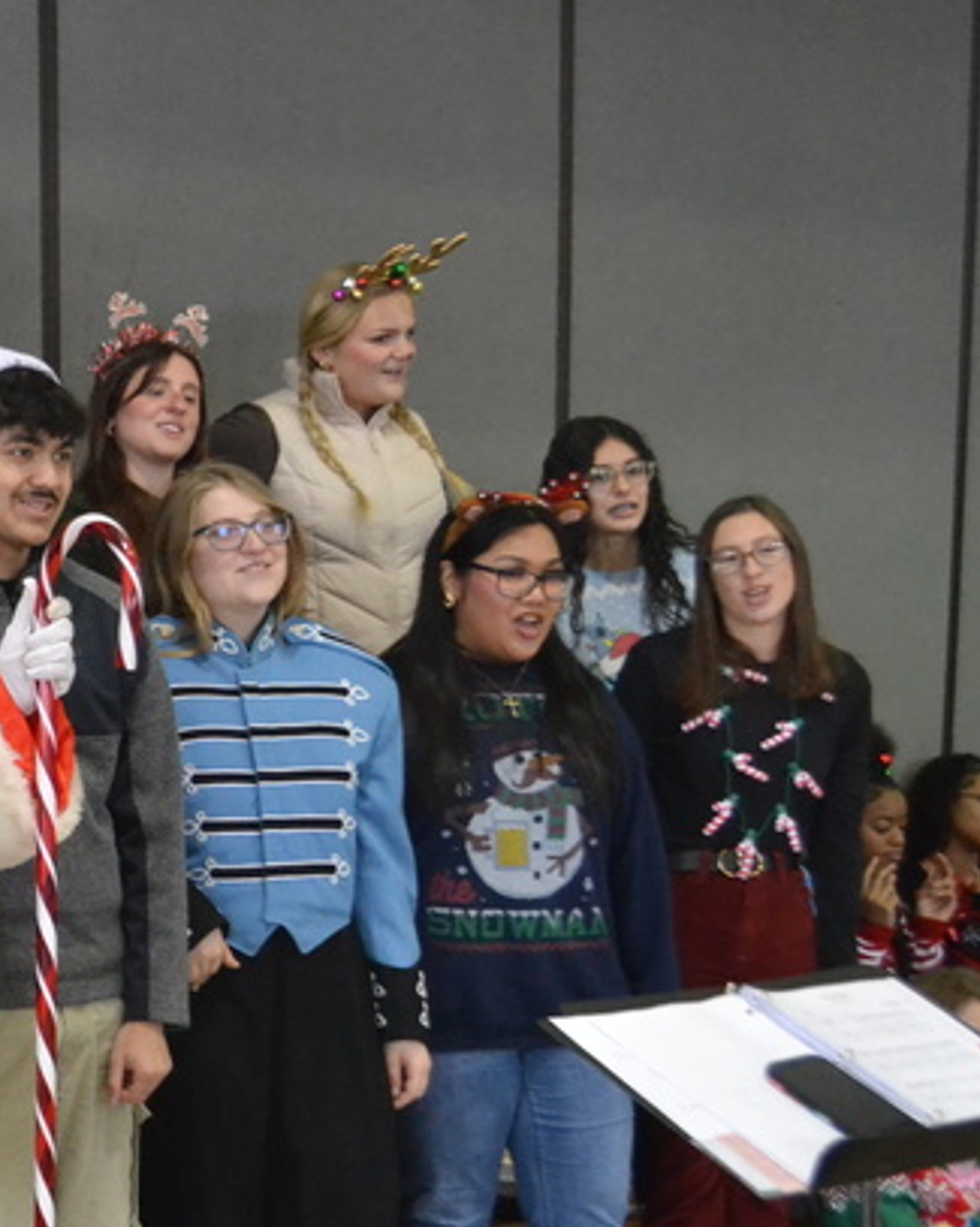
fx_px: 2831
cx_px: -437
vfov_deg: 24.4
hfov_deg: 17.8
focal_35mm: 78
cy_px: 806
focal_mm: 22
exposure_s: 1/125
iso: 3200
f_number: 3.8
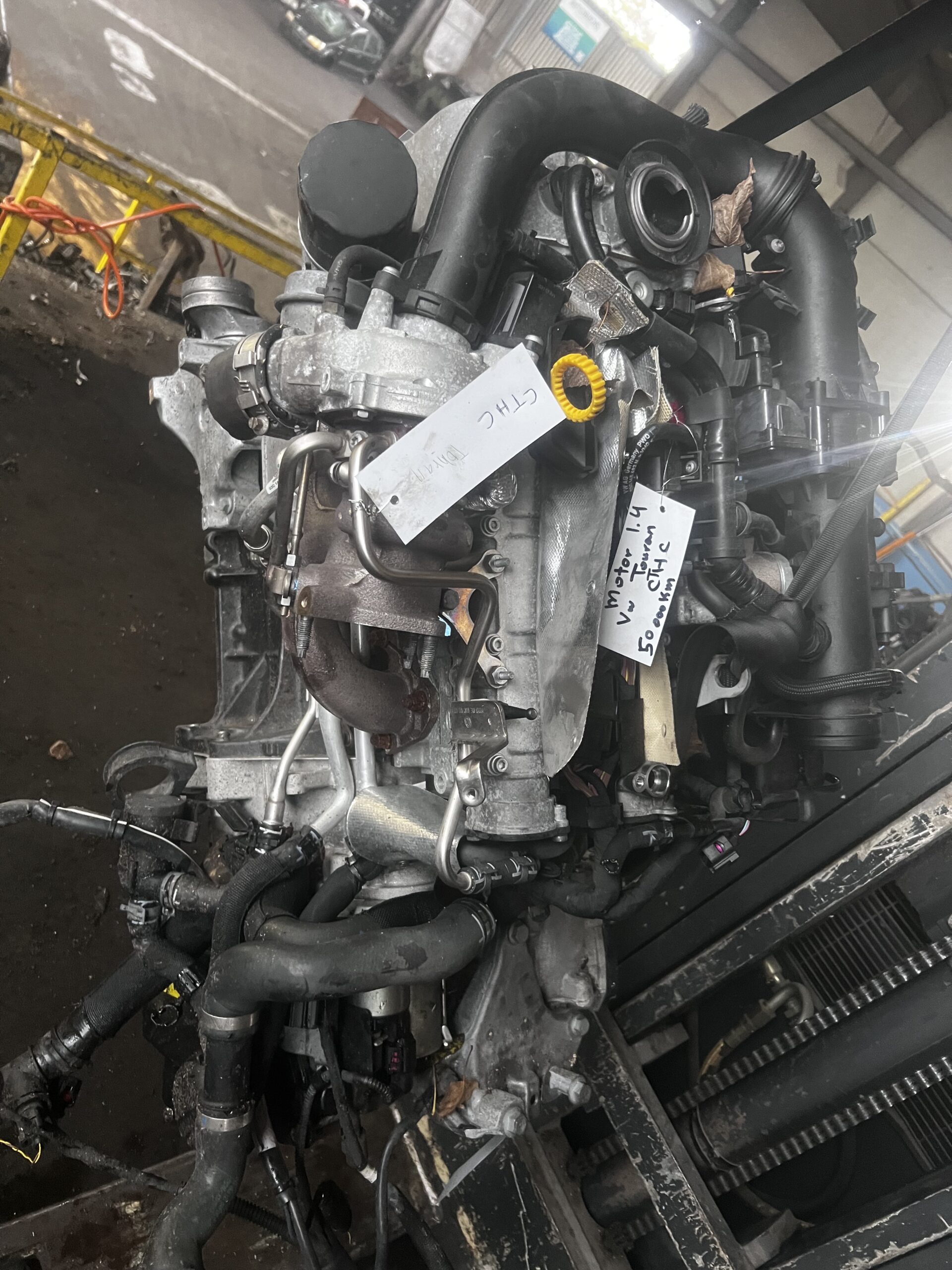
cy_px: 635
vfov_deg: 67.3
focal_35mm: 26
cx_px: 476
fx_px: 953
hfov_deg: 53.1
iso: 400
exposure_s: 1/33
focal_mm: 5.7
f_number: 1.5
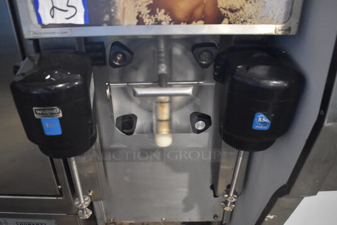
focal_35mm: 31
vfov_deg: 42.3
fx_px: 290
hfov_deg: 60.2
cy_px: 129
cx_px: 156
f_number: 3.5
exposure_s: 1/125
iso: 5600
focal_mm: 18
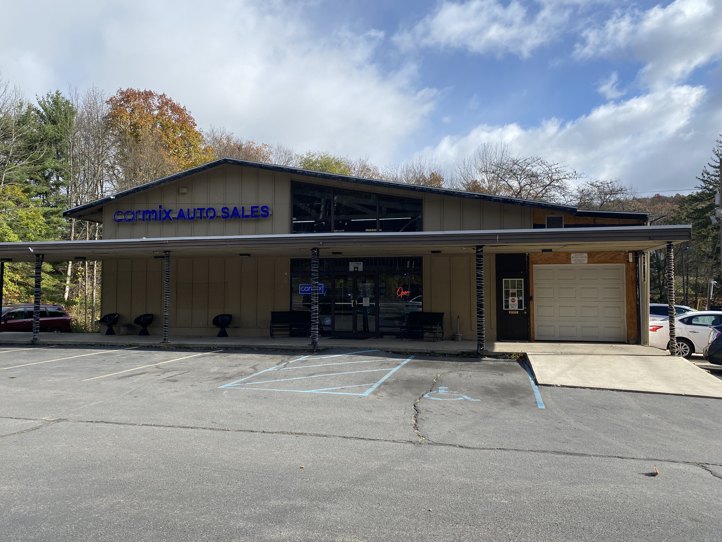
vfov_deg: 53.1
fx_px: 542
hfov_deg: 67.3
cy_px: 271
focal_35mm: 26
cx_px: 361
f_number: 1.8
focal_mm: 4.25
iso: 32
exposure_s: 1/2358
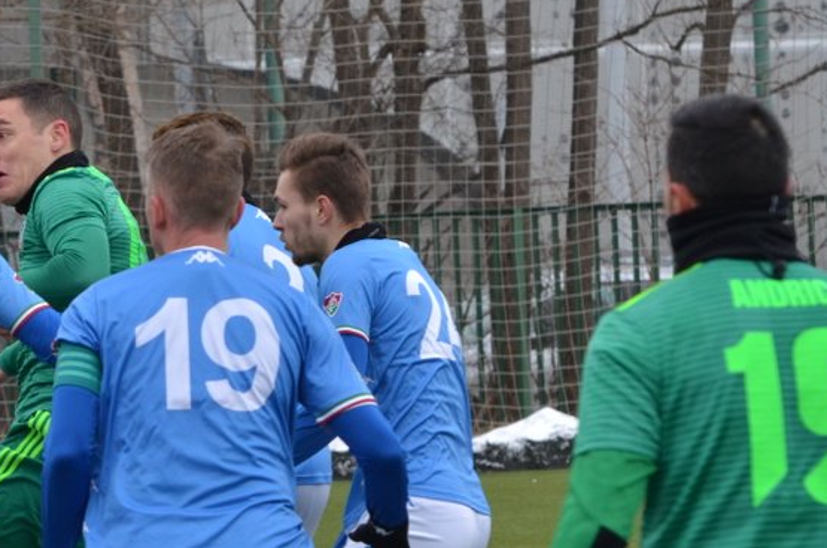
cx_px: 16
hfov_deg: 5.5
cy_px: 336
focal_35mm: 376
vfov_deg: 3.6
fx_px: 8623
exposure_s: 1/800
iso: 500
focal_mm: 116
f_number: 7.1
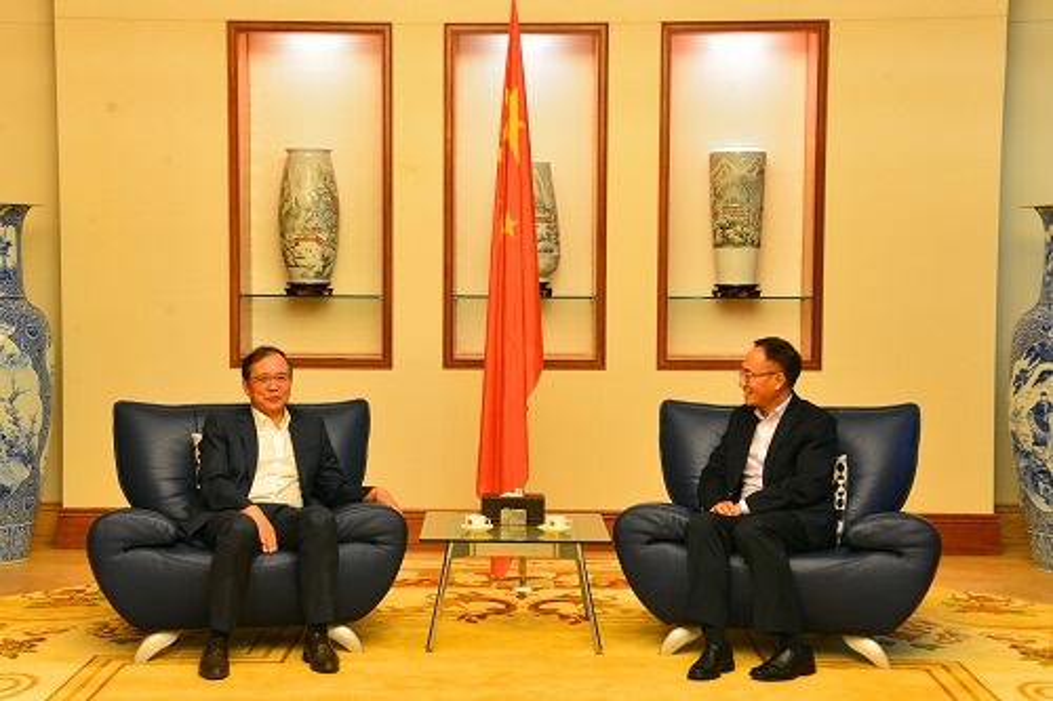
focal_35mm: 56
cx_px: 526
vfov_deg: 24.2
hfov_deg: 35.7
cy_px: 350
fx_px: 1637
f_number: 7.1
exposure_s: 1/25
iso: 2000
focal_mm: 56
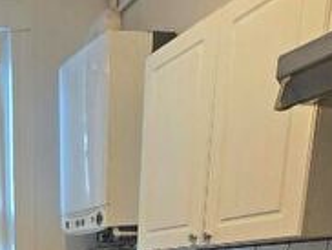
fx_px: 480
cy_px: 446
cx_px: -46
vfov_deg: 20.7
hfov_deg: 32.8
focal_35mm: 50
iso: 250
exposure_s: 1/50
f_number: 2.2
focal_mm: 2.2
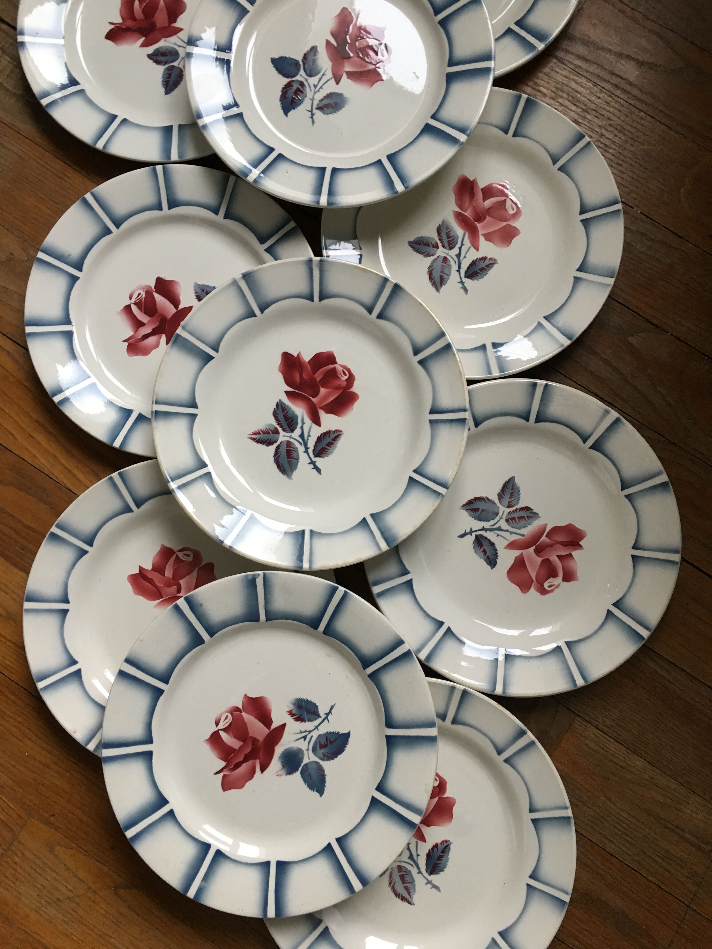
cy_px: 474
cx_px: 356
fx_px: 795
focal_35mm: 29
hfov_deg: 48.2
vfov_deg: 61.7
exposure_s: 1/17
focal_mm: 4.15
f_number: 2.2
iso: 50
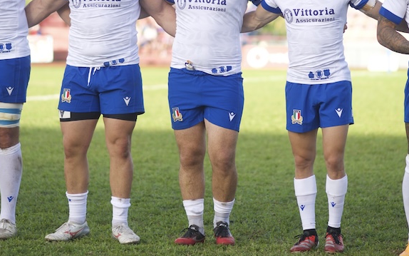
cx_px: 192
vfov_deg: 8.7
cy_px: 31
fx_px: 1683
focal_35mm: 151
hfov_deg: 13.9
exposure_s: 1/800
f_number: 2.2
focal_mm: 85
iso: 100
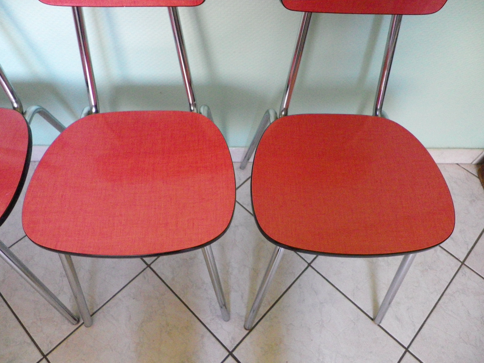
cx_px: 242
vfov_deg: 49.7
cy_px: 182
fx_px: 391
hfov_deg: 63.4
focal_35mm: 28
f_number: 2.6
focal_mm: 4.9
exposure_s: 1/20
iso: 800
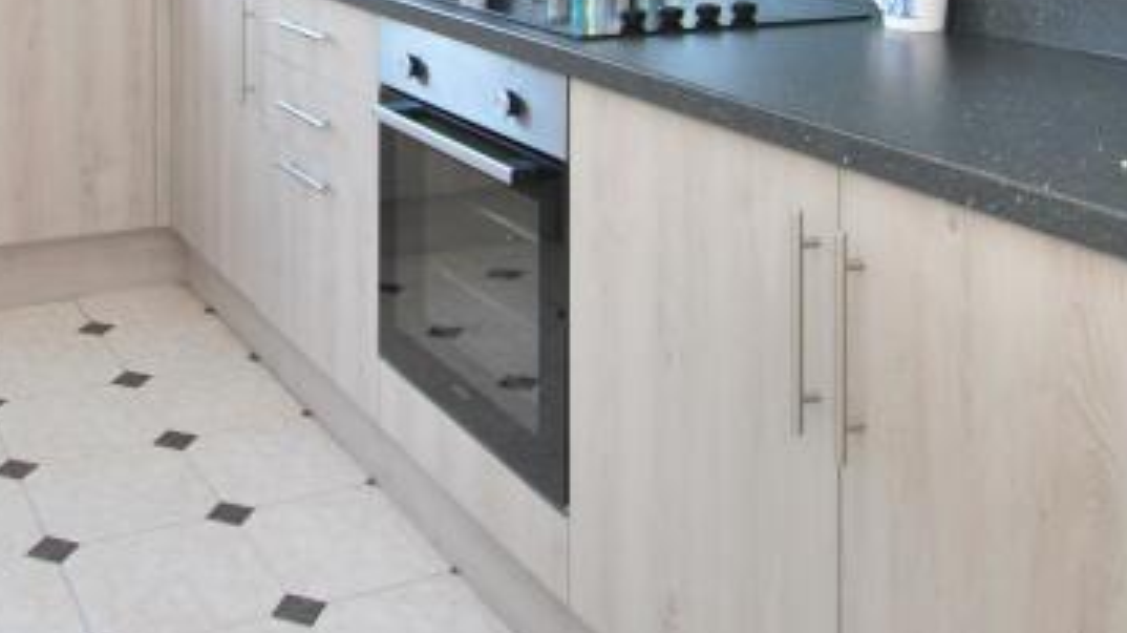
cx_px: 280
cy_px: -231
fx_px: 1344
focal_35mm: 45
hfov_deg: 44.0
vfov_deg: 23.0
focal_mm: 10
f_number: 3.5
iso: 200
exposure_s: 1/30
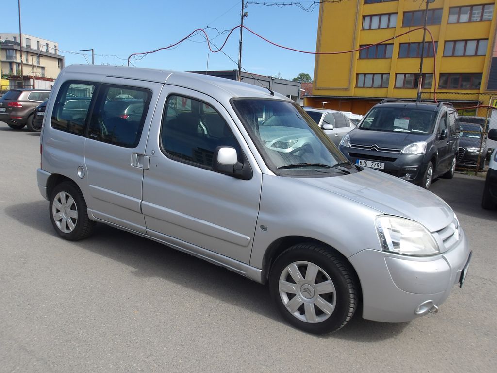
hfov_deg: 65.3
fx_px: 388
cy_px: 186
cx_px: 248
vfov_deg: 51.4
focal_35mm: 27
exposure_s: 1/113
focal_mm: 4.9
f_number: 10.4
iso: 100
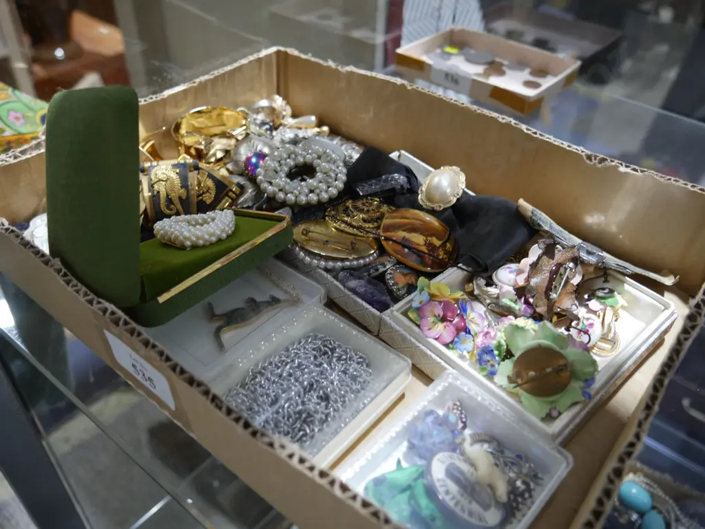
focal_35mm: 28
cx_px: 352
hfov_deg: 63.4
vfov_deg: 49.8
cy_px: 264
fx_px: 571
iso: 400
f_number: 3.5
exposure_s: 1/60
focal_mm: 14
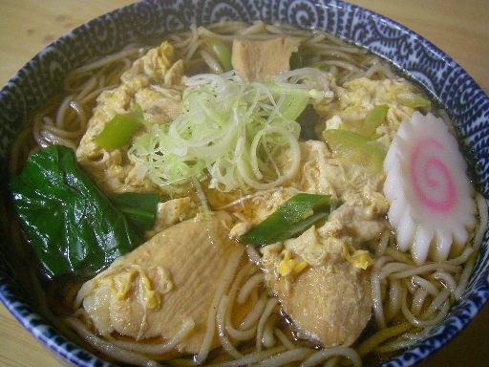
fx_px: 537
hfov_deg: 49.0
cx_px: 244
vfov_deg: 37.7
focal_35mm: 38
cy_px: 184
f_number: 3.3
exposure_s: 1/25
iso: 400
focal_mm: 6.3
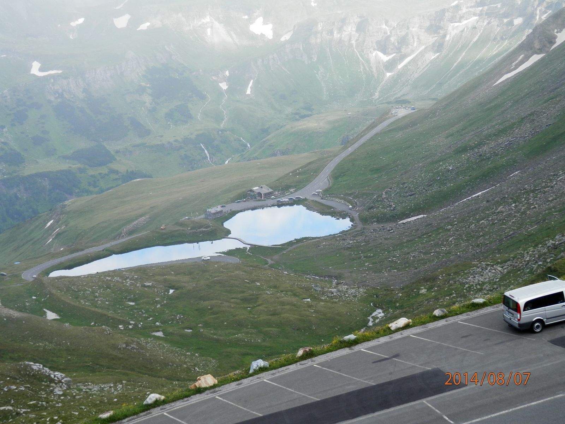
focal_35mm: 66
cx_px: 282
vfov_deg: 22.3
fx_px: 1077
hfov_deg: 29.4
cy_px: 212
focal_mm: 11.9
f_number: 4.4
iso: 80
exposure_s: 1/125
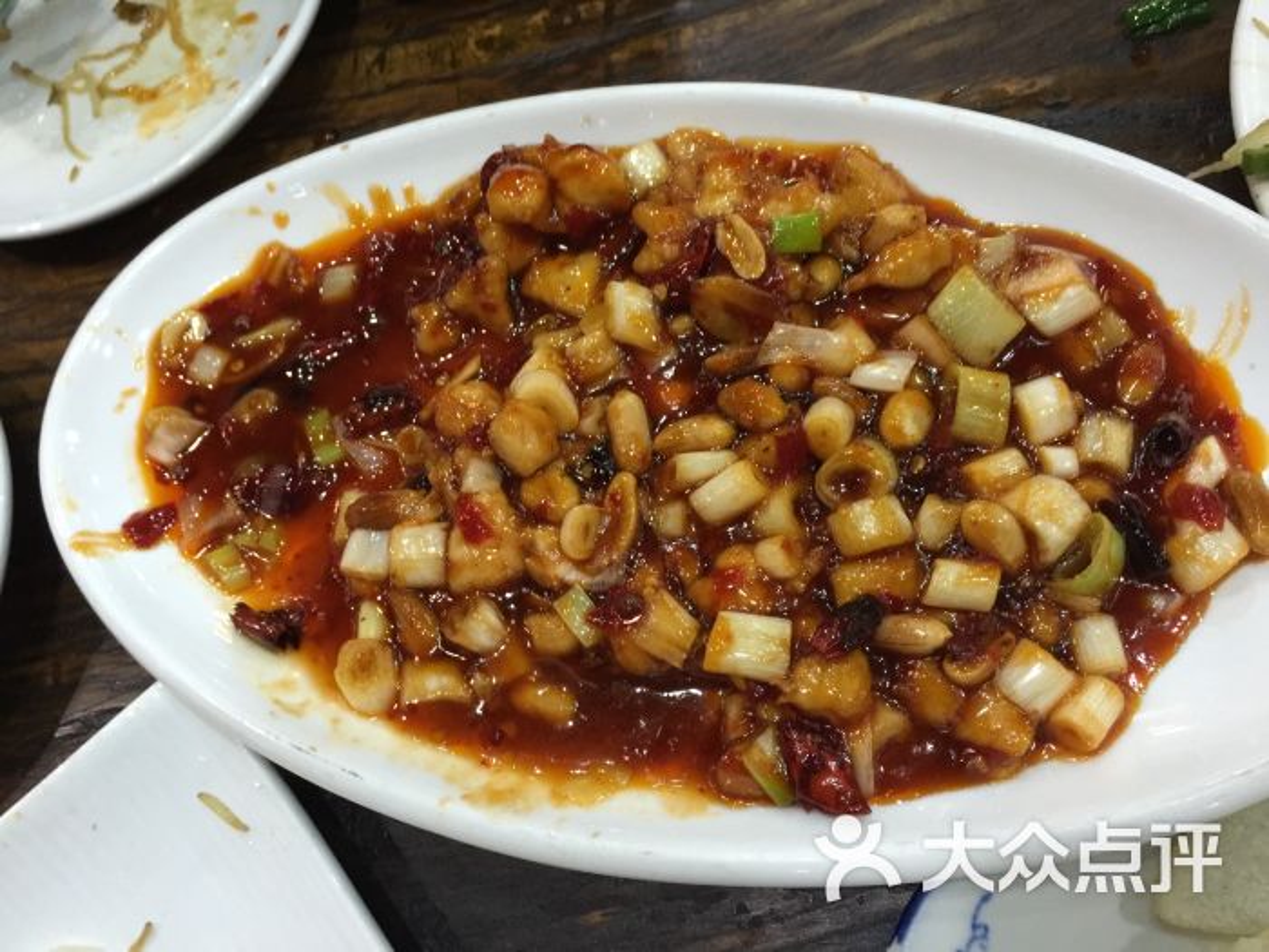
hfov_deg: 61.7
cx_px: 634
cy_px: 476
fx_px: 1063
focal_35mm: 29
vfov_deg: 48.2
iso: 125
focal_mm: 4.15
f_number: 2.2
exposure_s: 1/10
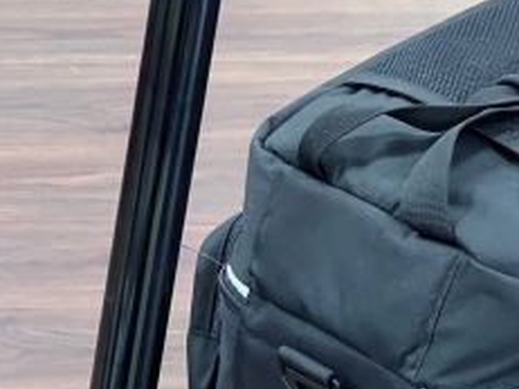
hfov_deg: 10.1
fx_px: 2922
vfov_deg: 7.6
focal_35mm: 195
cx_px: 456
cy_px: 335
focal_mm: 9
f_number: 2.8
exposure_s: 1/50
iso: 640
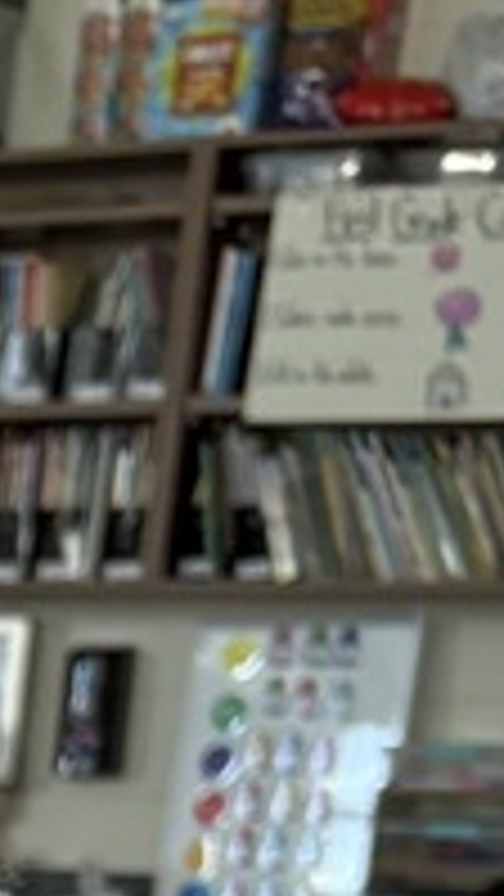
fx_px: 3467
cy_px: 1648
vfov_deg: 13.2
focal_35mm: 146
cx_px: -1174
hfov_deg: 7.1
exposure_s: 1/60
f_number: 1.6
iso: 125
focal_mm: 5.96
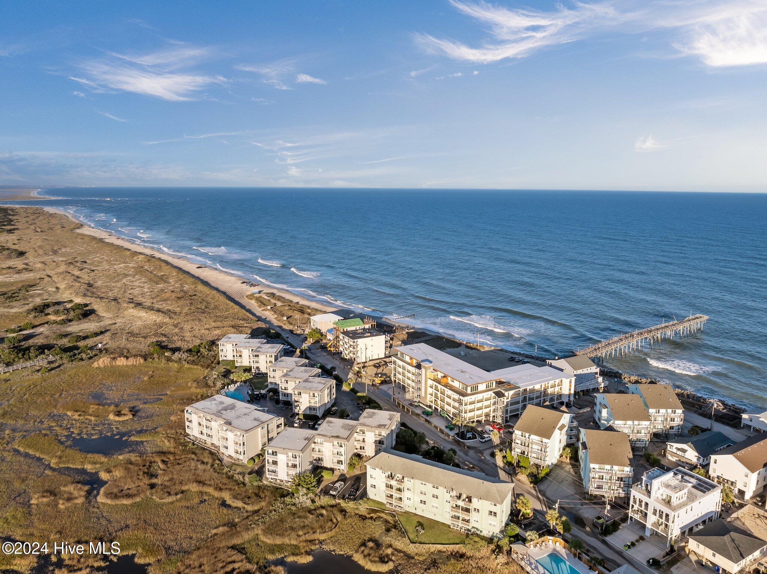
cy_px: 287
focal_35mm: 24
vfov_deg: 56.8
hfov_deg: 71.6
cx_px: 384
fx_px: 531
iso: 110
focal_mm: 12.29
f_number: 2.8
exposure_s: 1/2000
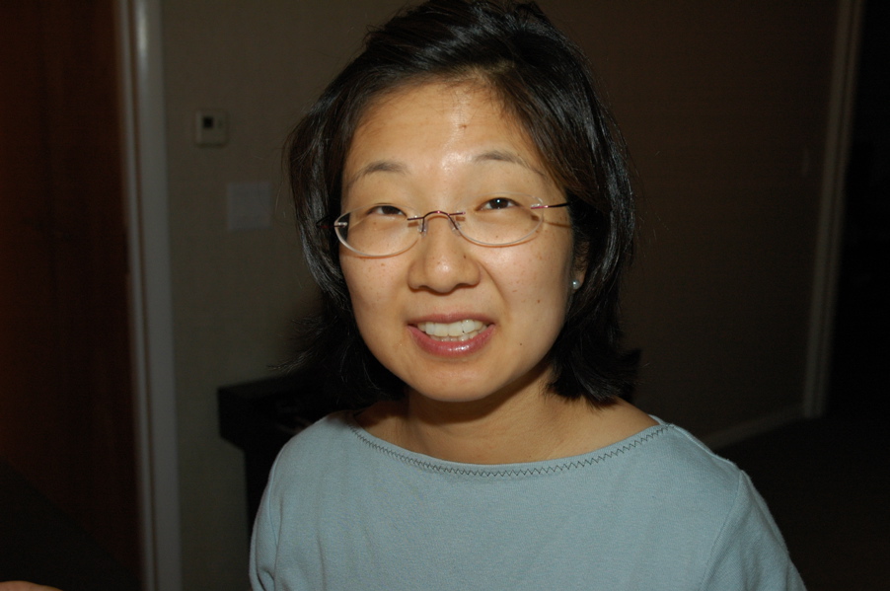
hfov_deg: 45.0
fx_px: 1074
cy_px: 296
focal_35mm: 44
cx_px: 445
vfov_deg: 30.8
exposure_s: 1/60
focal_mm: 29
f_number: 5
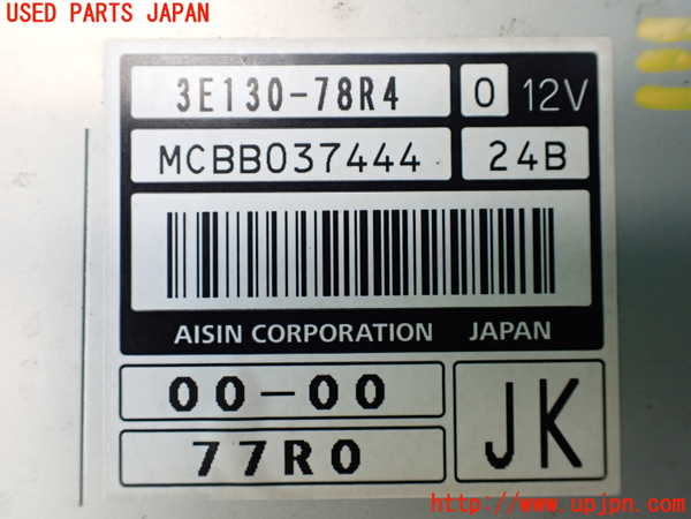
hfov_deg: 60.0
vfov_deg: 46.8
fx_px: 599
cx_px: 346
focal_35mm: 30
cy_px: 260
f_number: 2.3
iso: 400
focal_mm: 5.4
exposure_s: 1/125
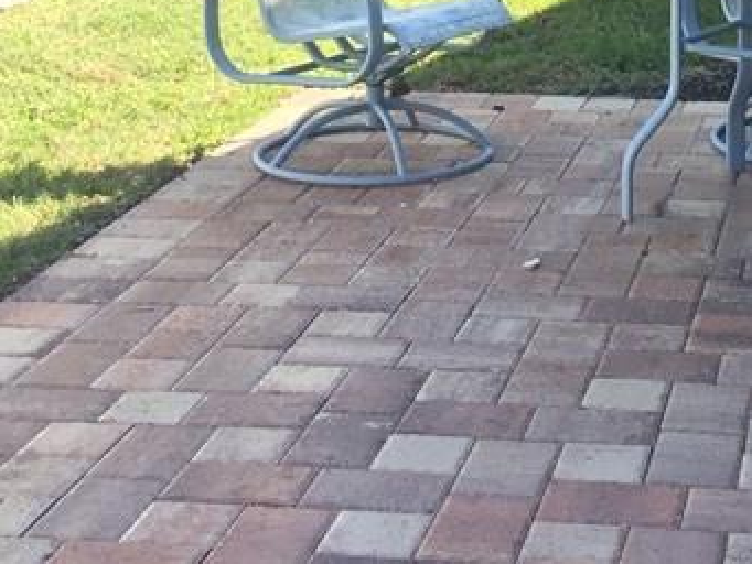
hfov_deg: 22.1
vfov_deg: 15.8
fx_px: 1891
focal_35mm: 87
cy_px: -245
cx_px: 631
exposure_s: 1/332
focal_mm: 4.15
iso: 32
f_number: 2.2
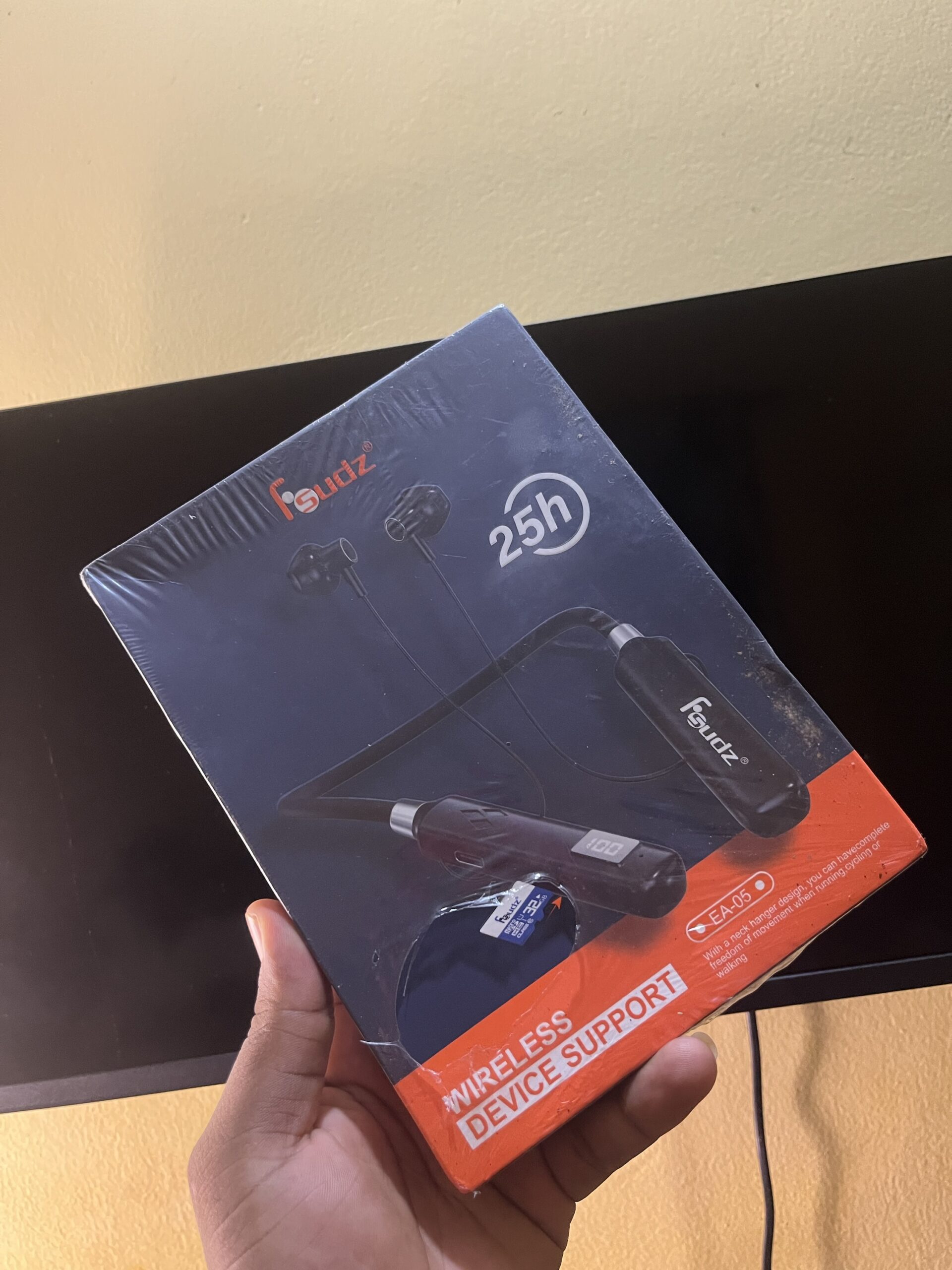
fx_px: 953
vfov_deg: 67.3
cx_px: 476
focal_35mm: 26
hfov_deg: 53.1
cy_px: 635
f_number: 1.6
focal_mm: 5.1
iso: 400
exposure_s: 1/33
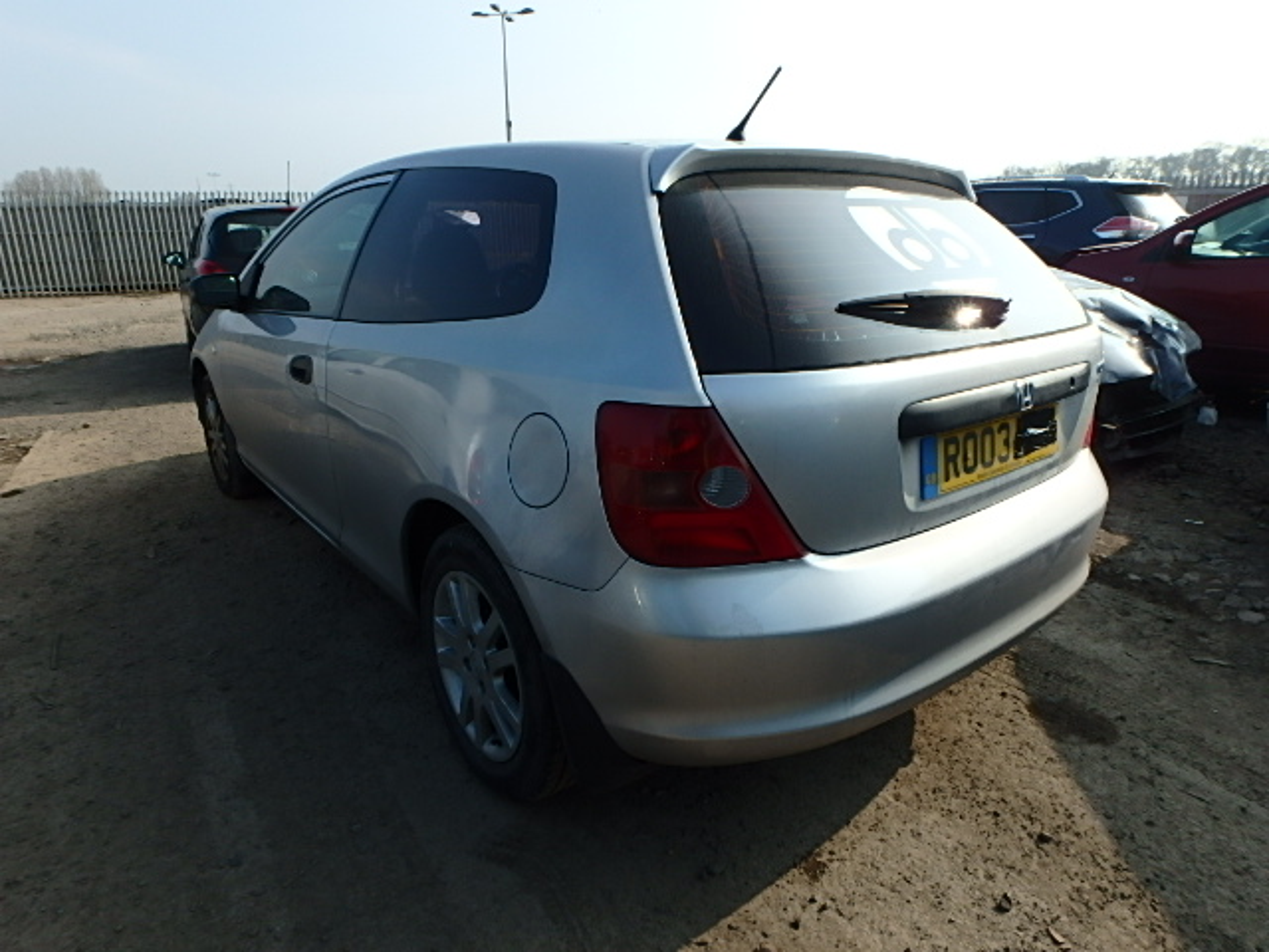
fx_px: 770
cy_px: 476
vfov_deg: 63.4
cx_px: 634
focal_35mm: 21
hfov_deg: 79.0
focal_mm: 3.7
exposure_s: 1/320
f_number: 6
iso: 125
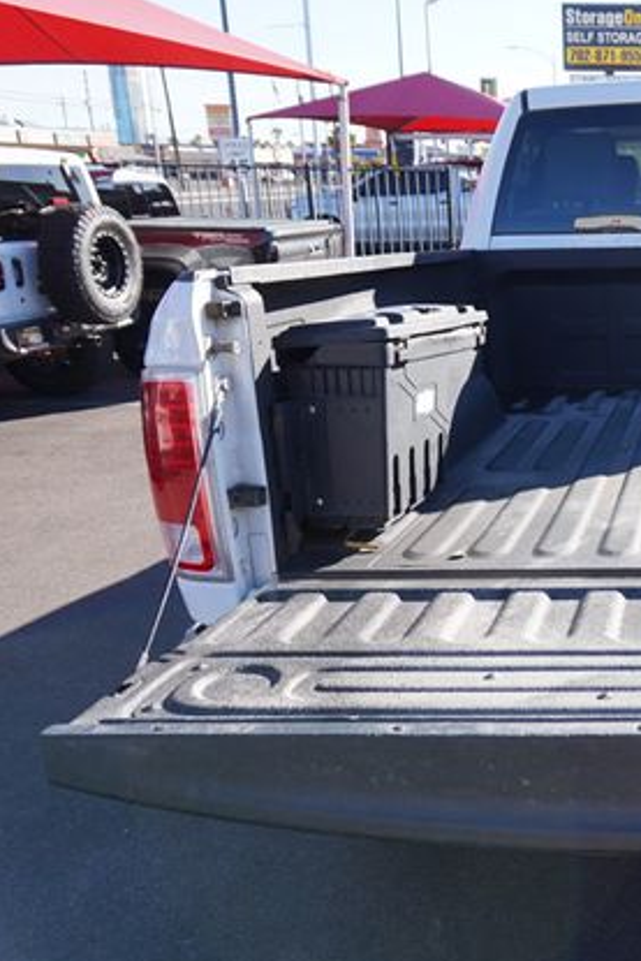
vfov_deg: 51.9
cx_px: 699
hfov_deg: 31.9
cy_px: 489
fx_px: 987
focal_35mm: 37
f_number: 5
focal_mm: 16
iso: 100
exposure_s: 1/200
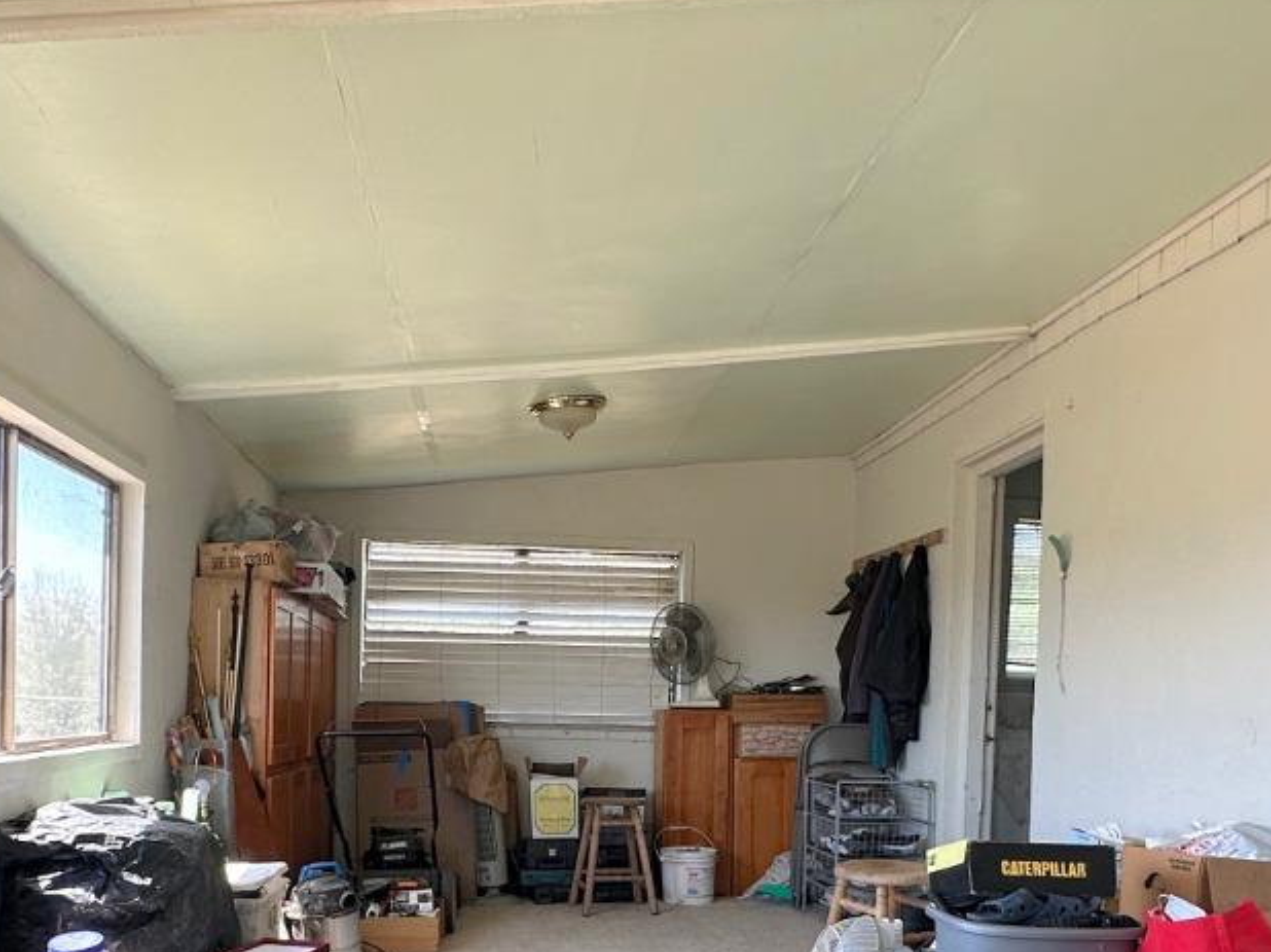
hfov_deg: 53.8
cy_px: 737
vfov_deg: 40.3
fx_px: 1248
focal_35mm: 34
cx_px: 561
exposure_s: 1/99
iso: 50
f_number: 2.2
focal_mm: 2.22
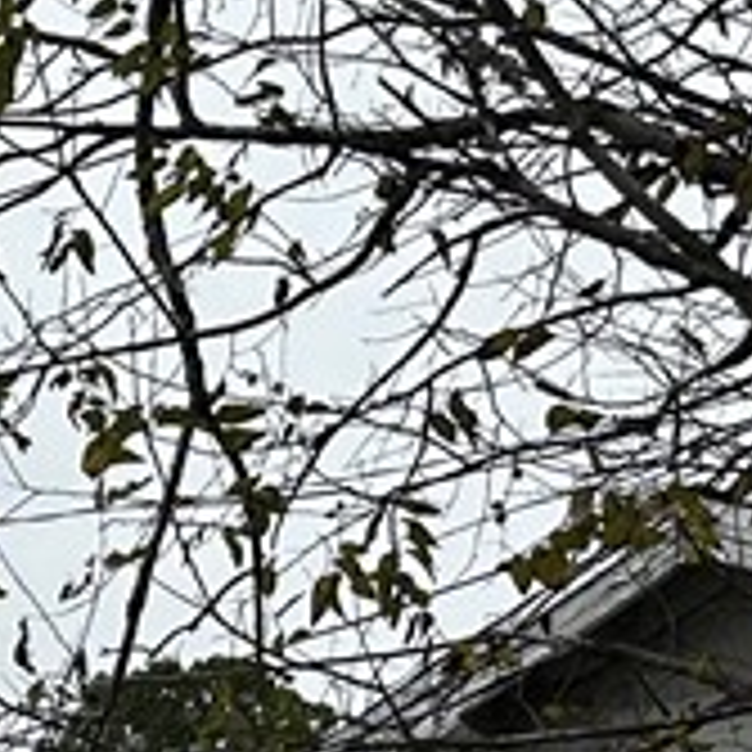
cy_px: 1337
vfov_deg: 12.3
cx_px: -982
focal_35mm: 130
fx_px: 3195
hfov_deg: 11.4
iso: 80
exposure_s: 1/1095
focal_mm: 6.86
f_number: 1.78
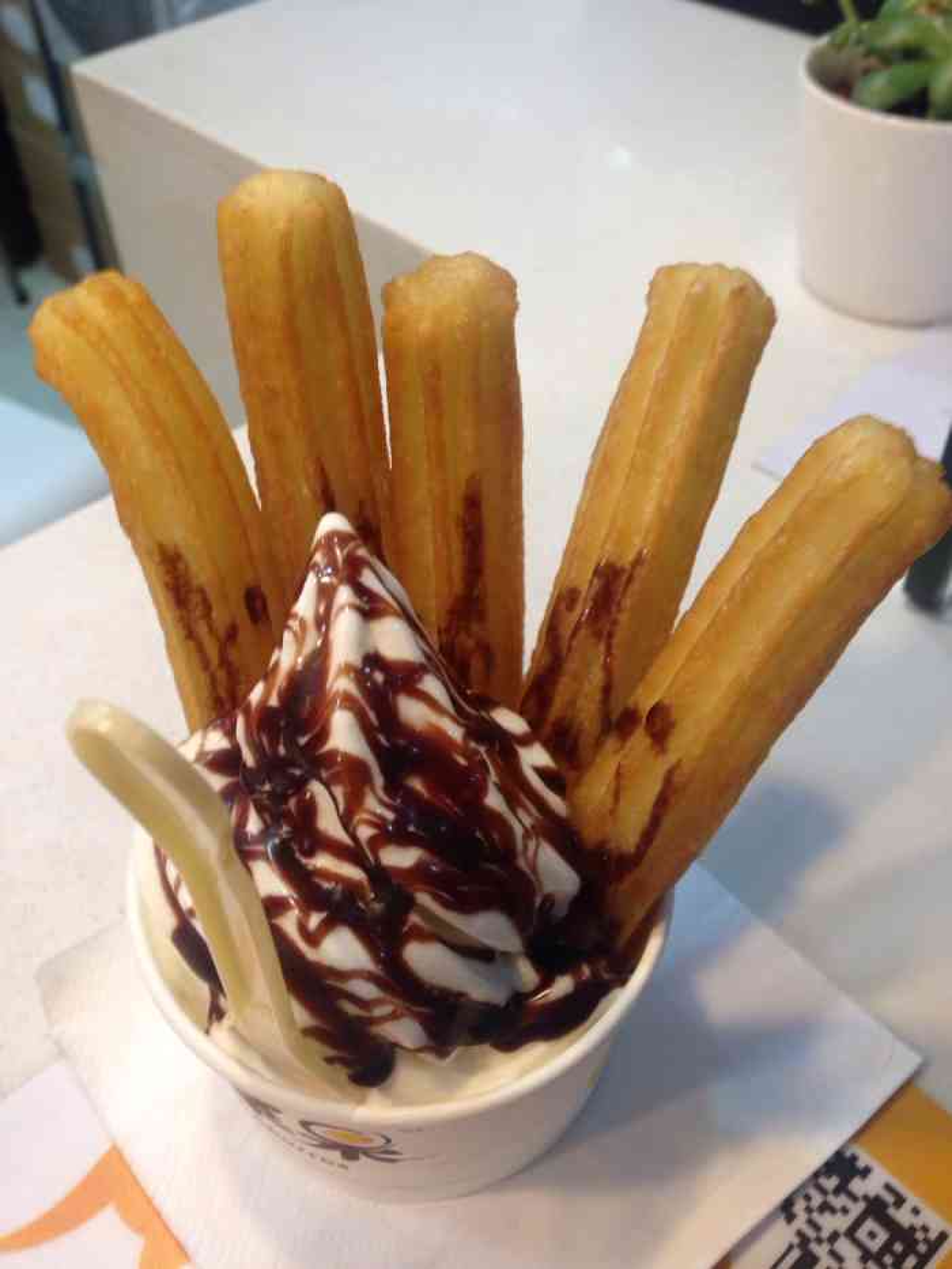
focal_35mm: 33
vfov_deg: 55.3
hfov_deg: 43.0
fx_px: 1210
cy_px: 634
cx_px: 476
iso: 64
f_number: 2.4
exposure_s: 1/20
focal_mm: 4.12
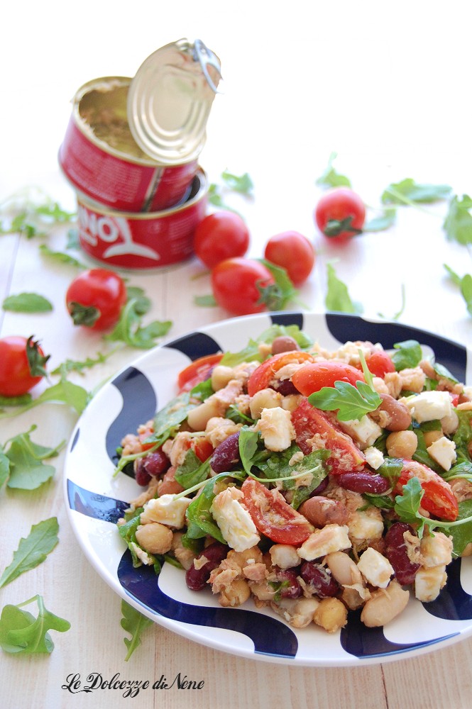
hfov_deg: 22.6
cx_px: 236
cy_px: 354
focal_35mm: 60
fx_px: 1182
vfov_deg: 33.4
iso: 800
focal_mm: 40
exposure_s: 1/30
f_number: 5
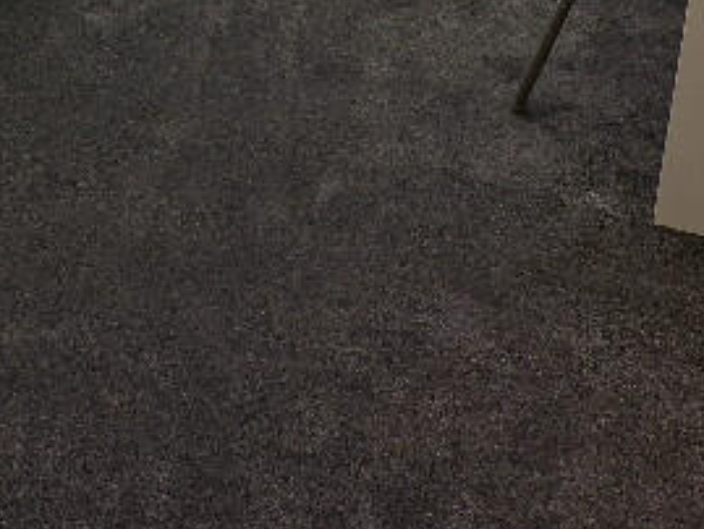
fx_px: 1241
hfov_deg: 31.1
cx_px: 181
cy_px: -232
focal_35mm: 61
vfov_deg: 20.9
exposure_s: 1/367
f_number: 2.2
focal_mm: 2.35
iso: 35
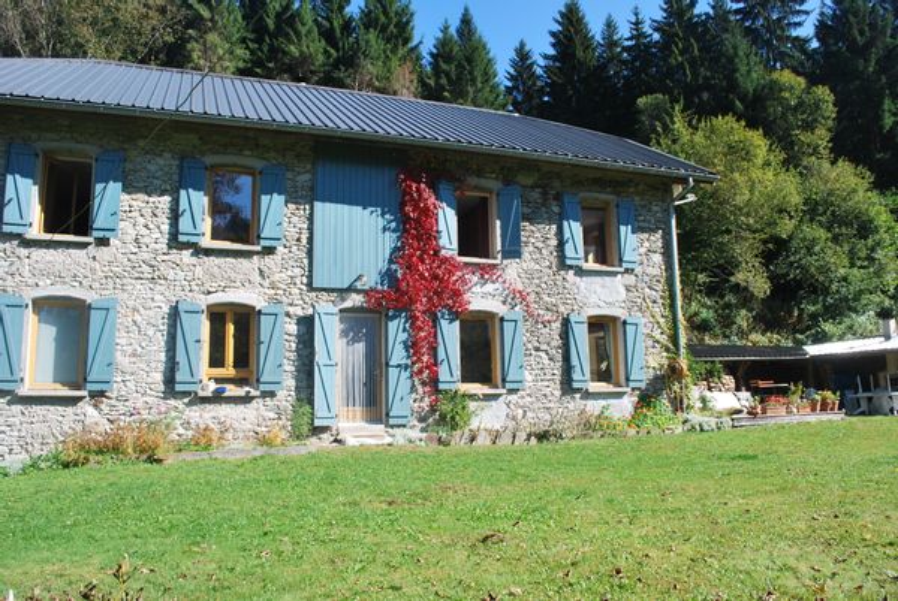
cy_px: 300
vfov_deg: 48.1
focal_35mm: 27
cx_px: 449
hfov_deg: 67.3
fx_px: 674
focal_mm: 18
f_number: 7.1
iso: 100
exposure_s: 1/200
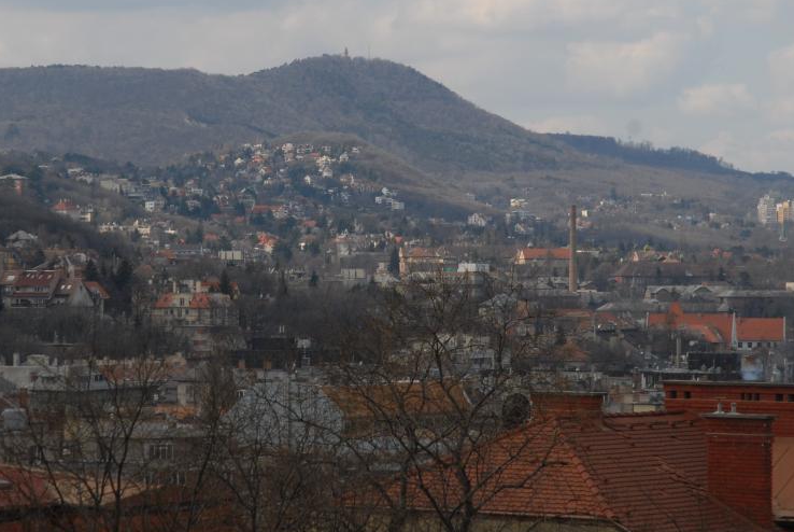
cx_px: 337
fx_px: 3401
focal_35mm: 154
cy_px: 207
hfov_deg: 13.3
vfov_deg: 8.9
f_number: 7.1
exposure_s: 1/200
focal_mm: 70
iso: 100
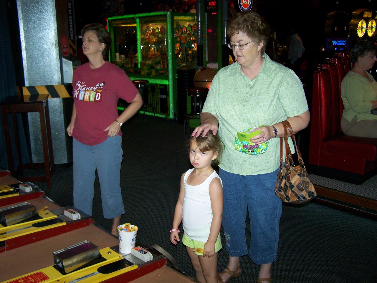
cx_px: 188
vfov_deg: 37.7
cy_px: 142
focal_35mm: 38
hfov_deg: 49.0
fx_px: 414
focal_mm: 6.3
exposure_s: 1/60
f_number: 2.8
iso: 160
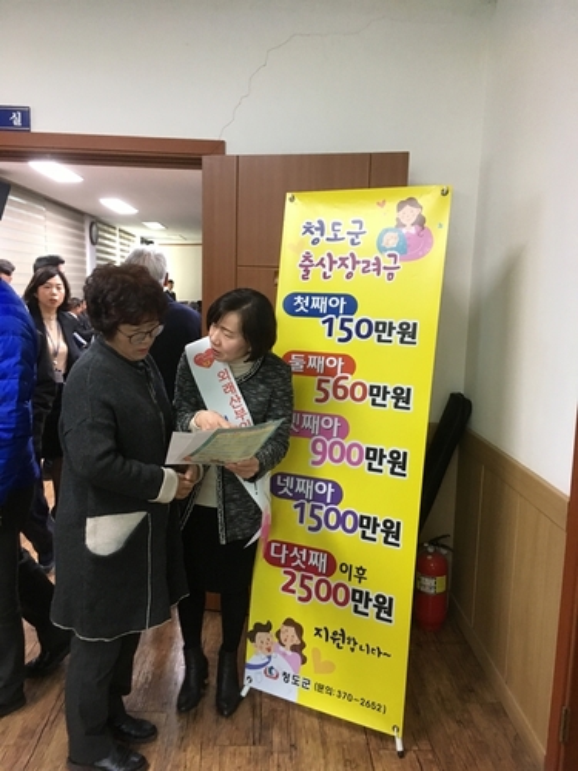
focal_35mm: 29
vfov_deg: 61.7
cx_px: 289
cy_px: 386
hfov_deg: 48.2
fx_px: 646
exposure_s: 1/30
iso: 160
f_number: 2.2
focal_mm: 4.15
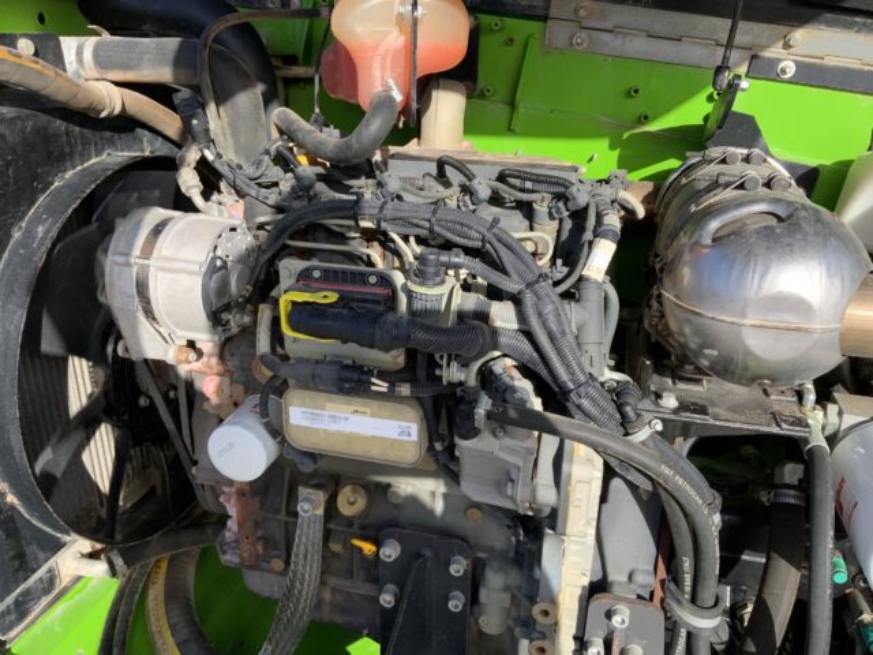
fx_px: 731
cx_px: 436
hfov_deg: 61.7
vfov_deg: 48.2
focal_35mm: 29
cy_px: 328
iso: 16
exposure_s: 1/781
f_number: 1.8
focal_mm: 3
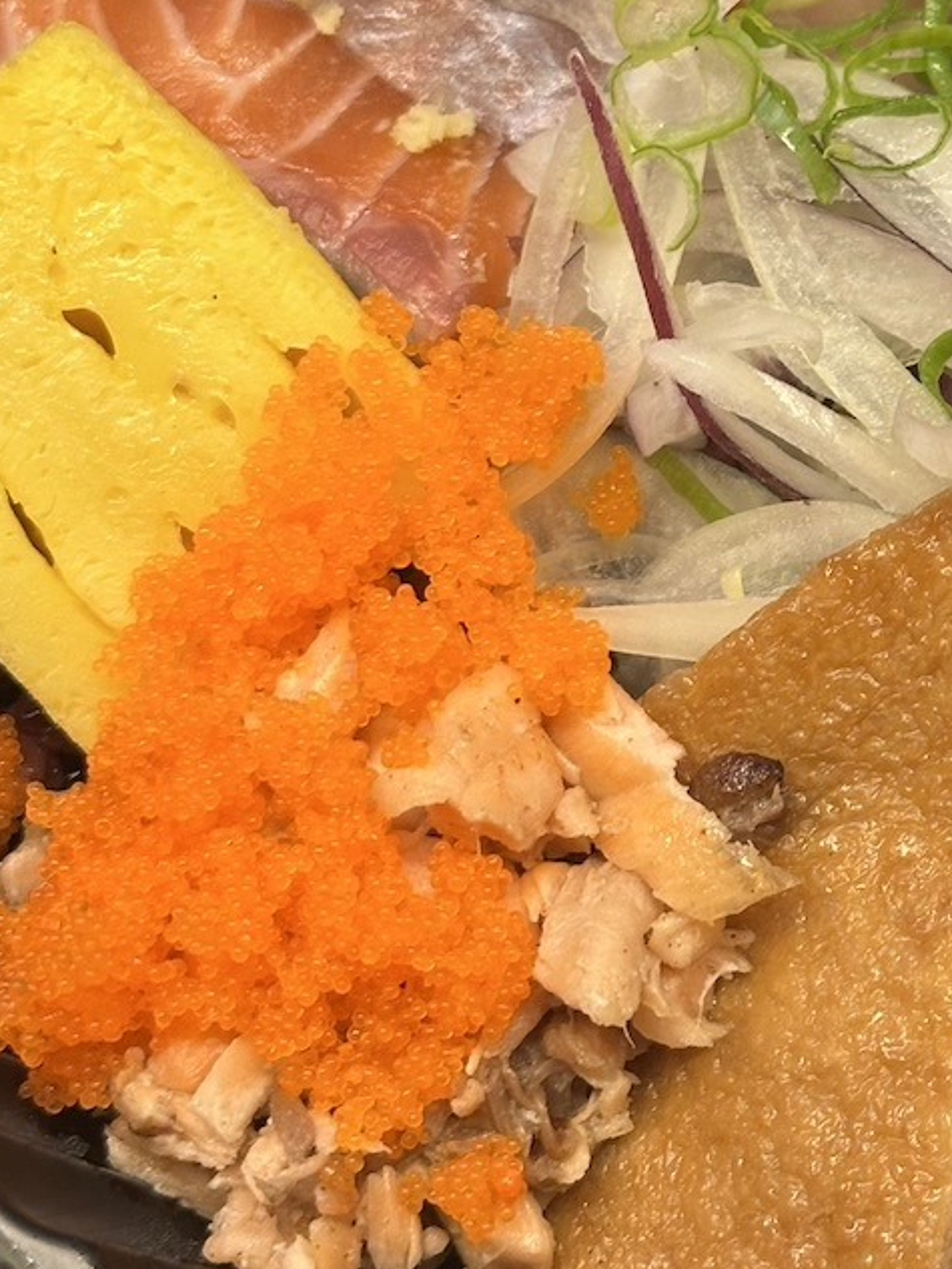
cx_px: 844
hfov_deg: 15.1
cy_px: 333
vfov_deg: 20.1
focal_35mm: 97
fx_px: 3556
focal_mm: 6.9
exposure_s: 1/60
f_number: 1.8
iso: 160
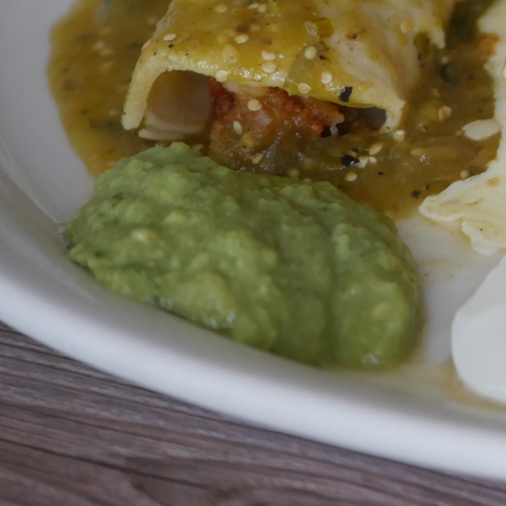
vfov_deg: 2.9
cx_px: 772
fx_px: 9972
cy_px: -97
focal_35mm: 603
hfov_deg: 2.9
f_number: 2.8
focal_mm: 100
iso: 640
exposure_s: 1/160
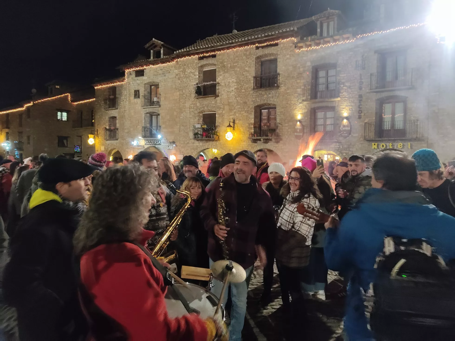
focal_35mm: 26
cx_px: 228
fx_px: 342
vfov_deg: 53.1
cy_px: 170
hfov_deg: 67.3
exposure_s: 1/17
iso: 1060
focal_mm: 4.74
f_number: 1.79
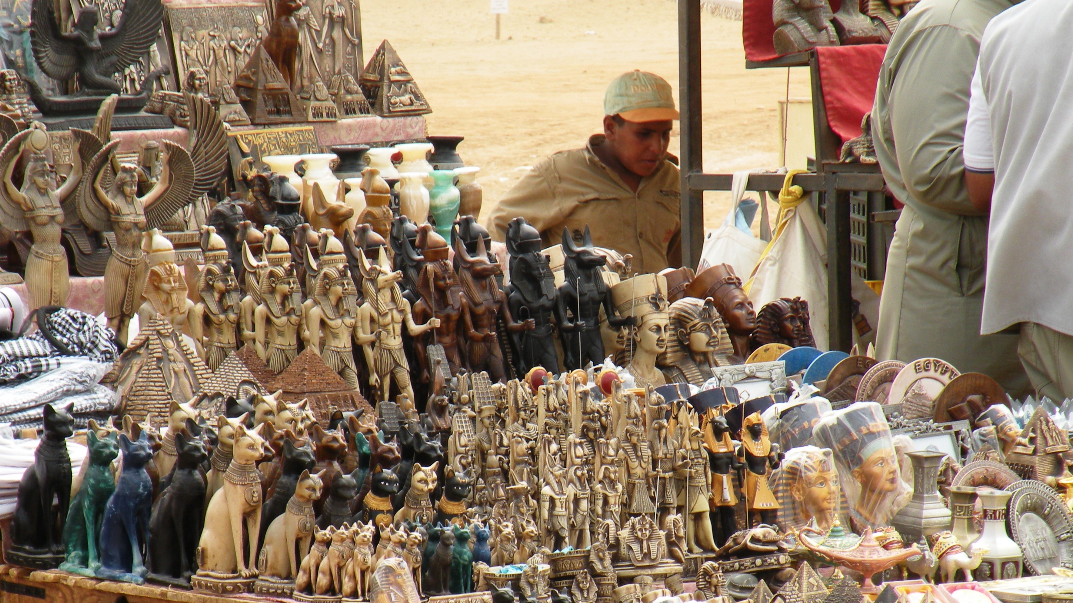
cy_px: 432
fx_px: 7654
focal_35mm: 269
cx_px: 607
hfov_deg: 8.0
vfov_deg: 4.5
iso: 64
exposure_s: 1/128
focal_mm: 36.9
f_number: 5.6
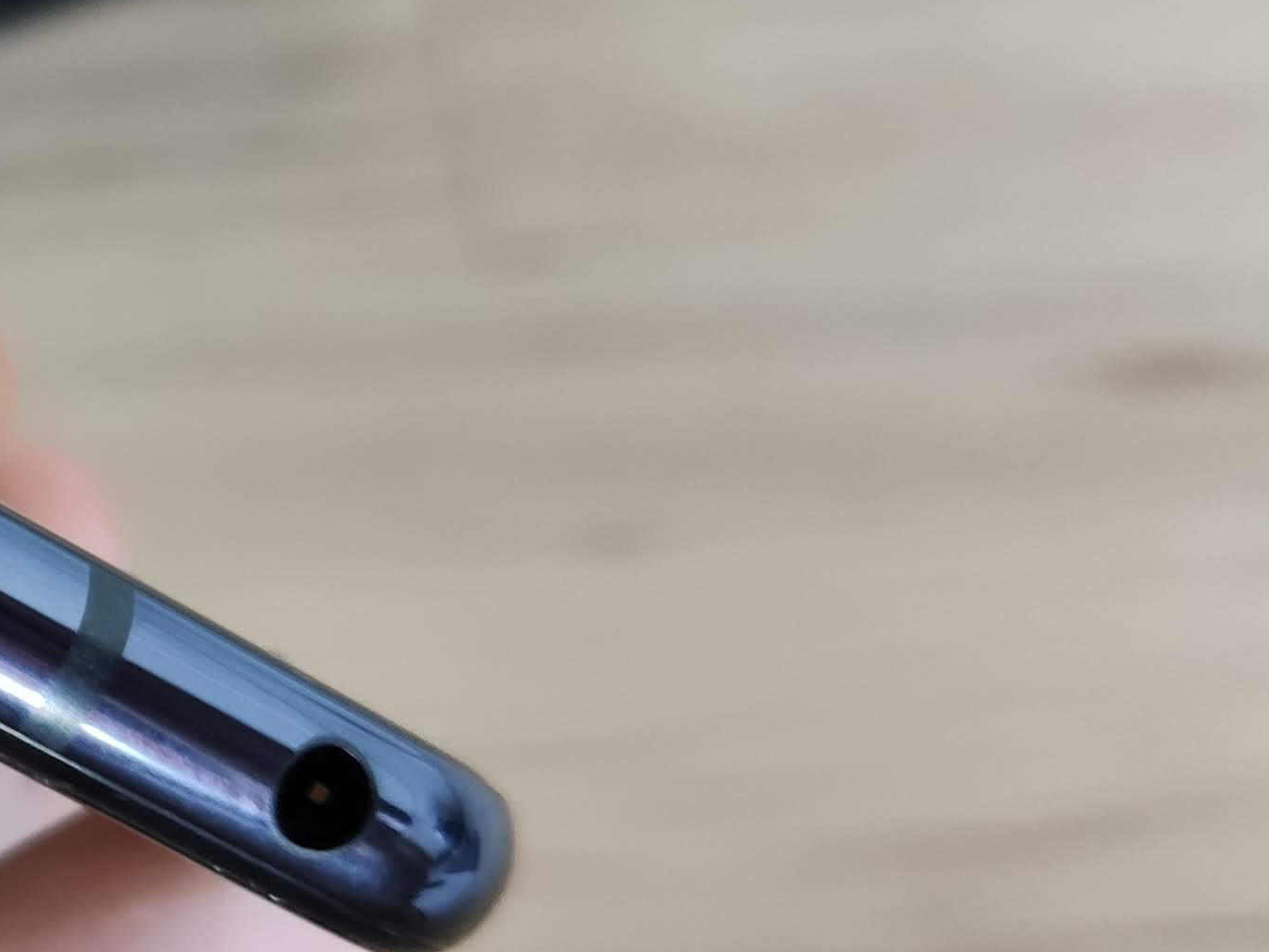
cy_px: 466
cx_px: -411
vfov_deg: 18.4
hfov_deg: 21.8
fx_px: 2933
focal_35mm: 80
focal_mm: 4.75
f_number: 1.75
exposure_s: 1/50
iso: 848
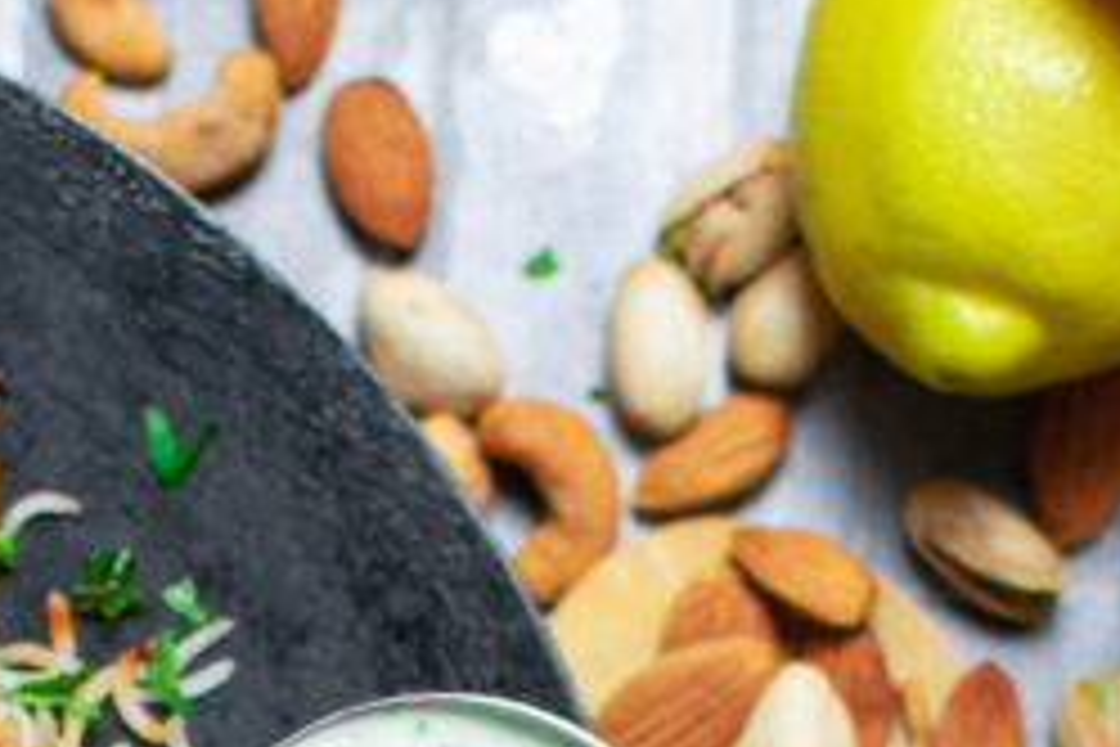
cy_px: 1213
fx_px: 6721
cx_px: 270
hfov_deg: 9.5
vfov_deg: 6.3
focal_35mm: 216
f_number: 2.8
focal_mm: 35
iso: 400
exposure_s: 1/80
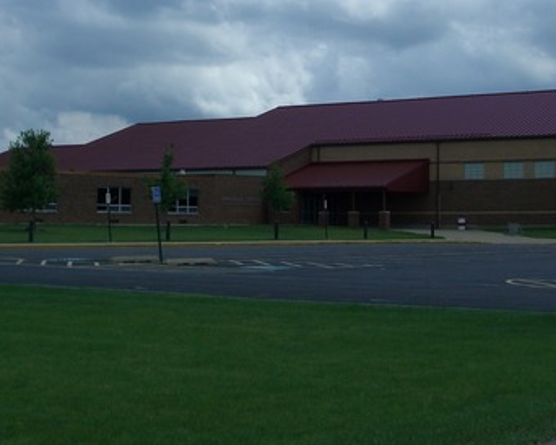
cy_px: 102
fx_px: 1383
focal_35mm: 84
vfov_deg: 18.2
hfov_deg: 22.7
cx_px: 314
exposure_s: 1/500
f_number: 6.2
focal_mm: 9.6
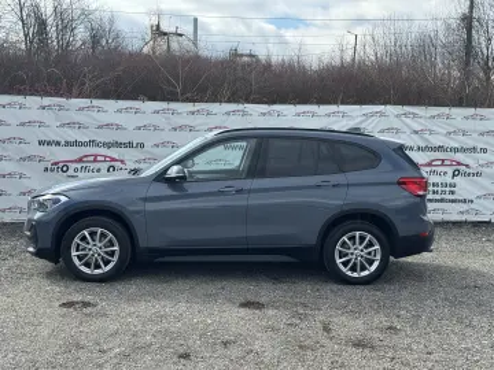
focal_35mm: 48
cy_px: 185
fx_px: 685
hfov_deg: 39.7
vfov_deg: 30.3
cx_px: 247
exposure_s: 1/2179
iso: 64
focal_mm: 6.76
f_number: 1.78
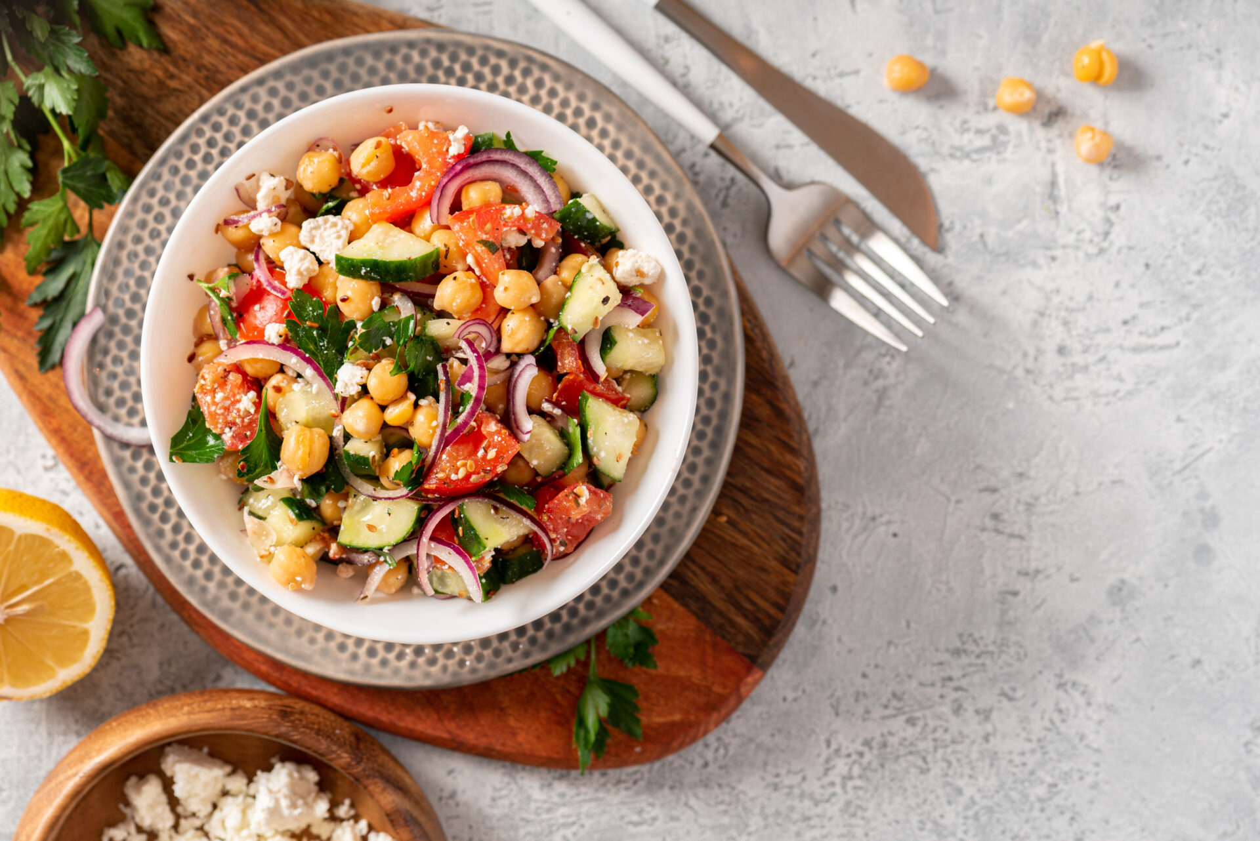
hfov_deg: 19.4
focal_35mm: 105
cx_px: 630
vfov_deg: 13.1
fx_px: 3676
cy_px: 420
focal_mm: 105
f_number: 7.1
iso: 100
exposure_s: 1/160
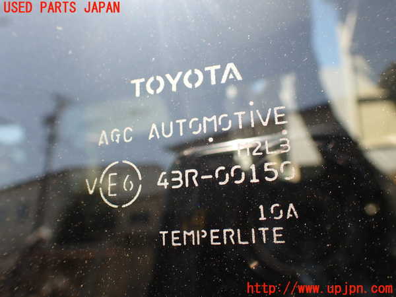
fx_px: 343
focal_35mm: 30
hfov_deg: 60.0
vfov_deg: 46.8
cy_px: 148
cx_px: 198
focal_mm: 5.4
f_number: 3.2
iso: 100
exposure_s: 1/200
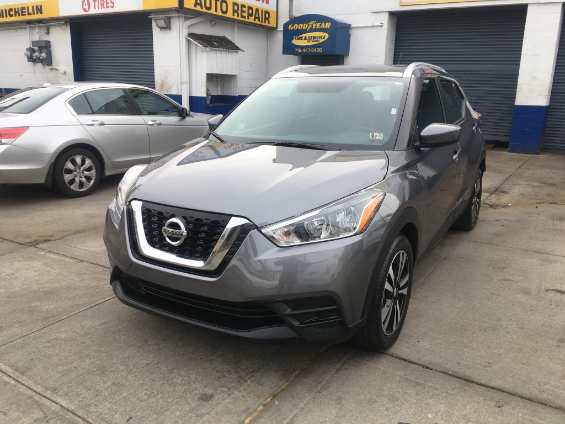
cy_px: 212
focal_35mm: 29
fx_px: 473
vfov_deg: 48.2
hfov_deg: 61.7
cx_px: 282
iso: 25
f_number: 2.2
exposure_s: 1/478
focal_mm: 4.15
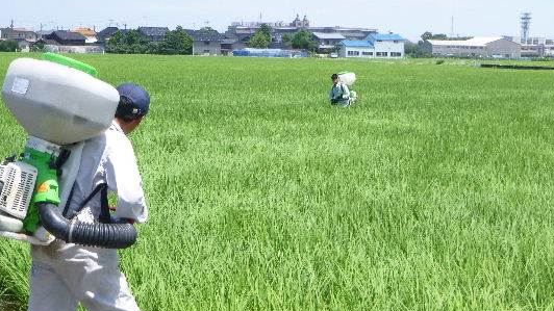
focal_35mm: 82
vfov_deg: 14.7
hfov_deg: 25.9
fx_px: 1204
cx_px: 259
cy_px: 210
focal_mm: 10.4
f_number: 5.1
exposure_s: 1/200
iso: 100
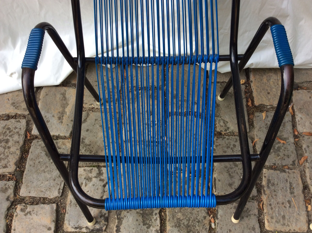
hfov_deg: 56.9
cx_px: 156
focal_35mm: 32
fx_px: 288
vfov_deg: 44.1
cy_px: 116
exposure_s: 1/186
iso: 32
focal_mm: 3.3
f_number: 2.4
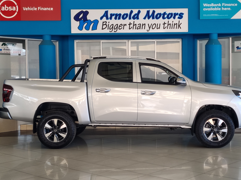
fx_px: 202
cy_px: 91
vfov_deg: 48.2
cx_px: 132
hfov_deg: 61.5
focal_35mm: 29
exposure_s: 1/154
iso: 50
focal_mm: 5.4
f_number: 1.8
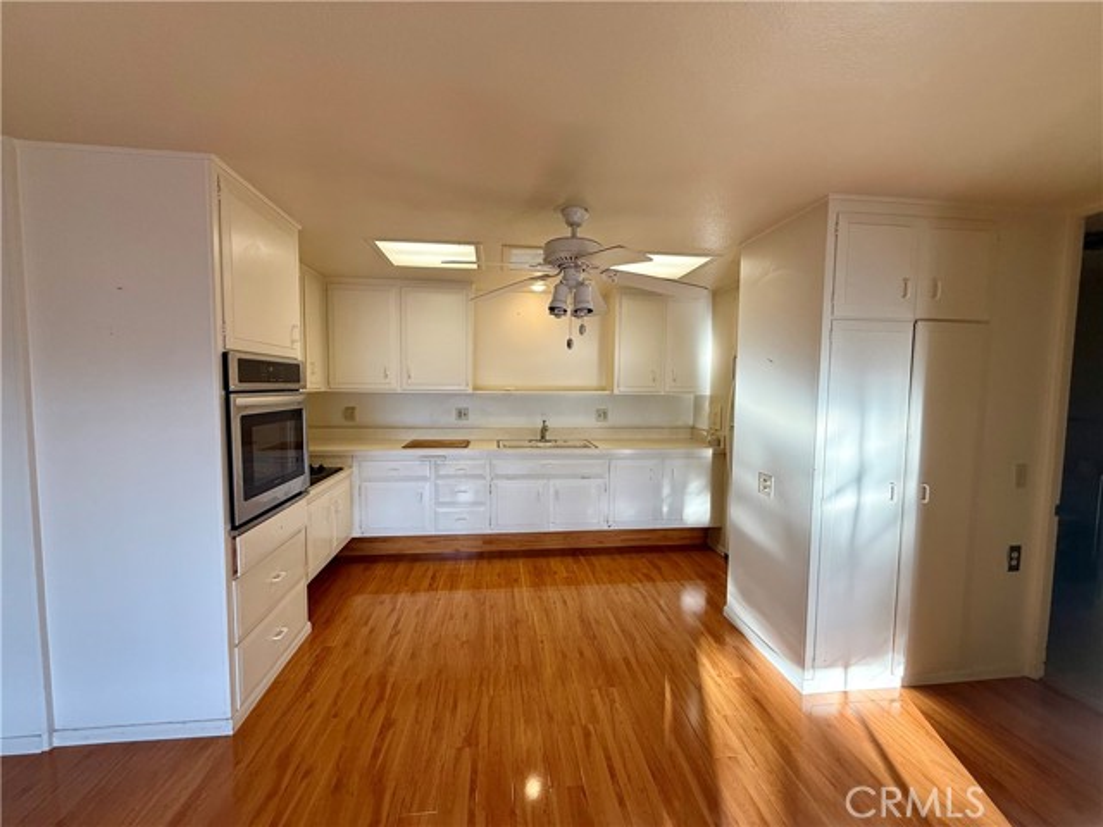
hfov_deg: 102.1
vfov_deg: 85.7
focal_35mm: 14
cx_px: 552
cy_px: 414
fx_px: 446
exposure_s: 1/120
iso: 125
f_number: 2.2
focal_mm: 2.22
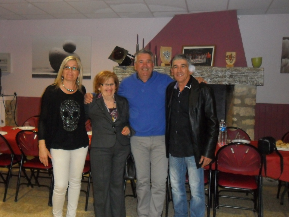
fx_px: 309
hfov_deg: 50.1
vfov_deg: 38.7
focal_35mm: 37
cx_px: 144
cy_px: 108
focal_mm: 6.6
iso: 400
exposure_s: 1/45
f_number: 4
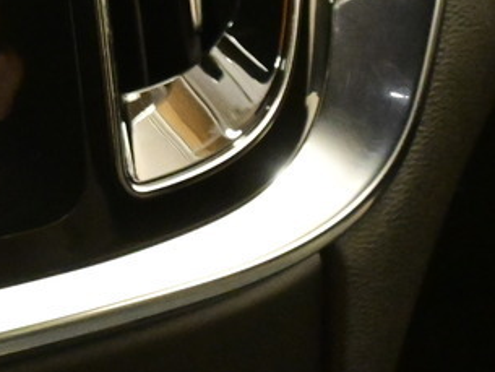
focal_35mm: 157
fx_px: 2243
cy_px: -234
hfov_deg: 11.2
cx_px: -547
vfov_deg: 9.2
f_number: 5.6
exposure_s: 1/30
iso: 5000
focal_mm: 20.5
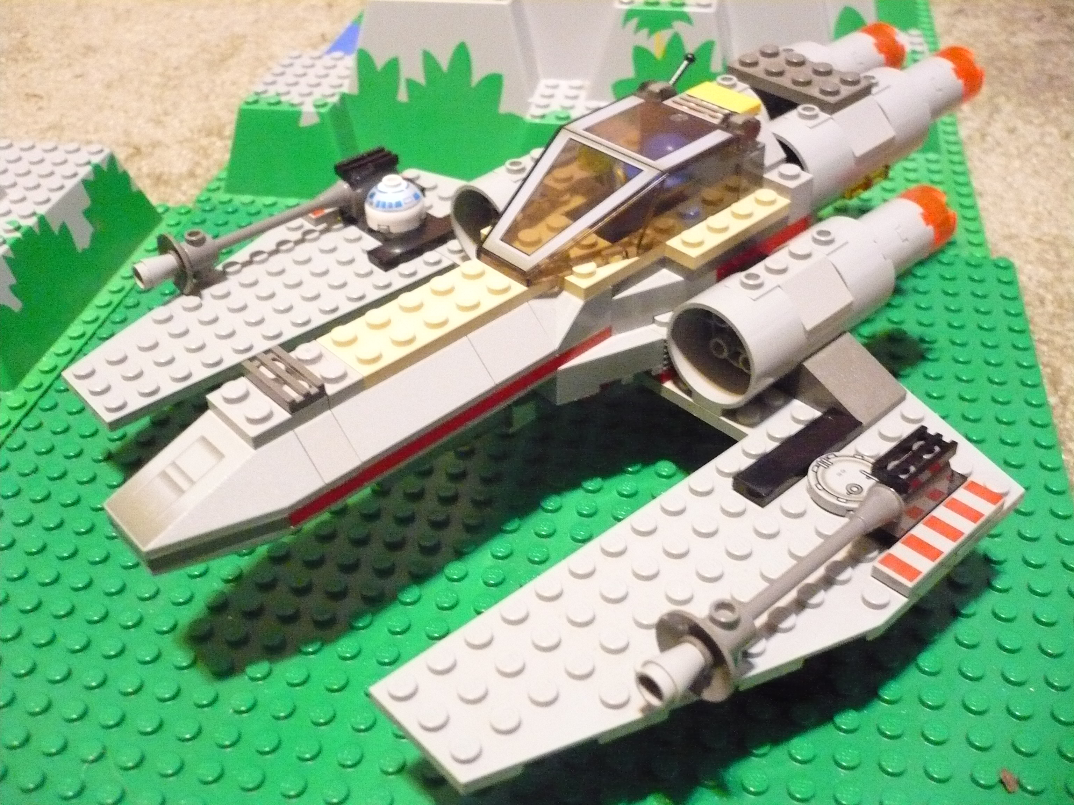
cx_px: 537
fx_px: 1086
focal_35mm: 35
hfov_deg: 52.6
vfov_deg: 40.7
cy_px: 402
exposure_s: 1/6
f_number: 2.8
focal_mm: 5.8
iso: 800
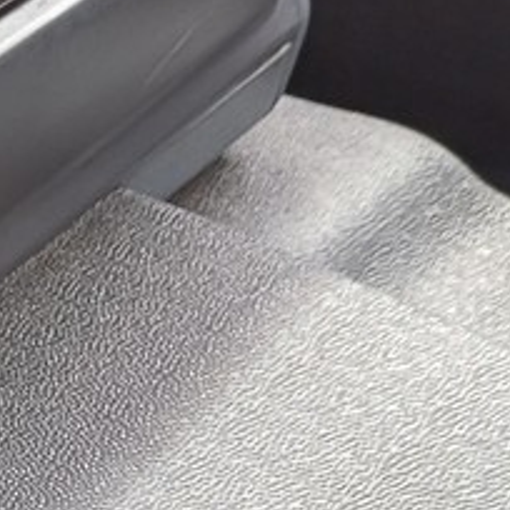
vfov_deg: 14.3
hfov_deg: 13.7
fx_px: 1850
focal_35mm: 111
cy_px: 850
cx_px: -468
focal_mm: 4.65
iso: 64
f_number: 1.8
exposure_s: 1/100
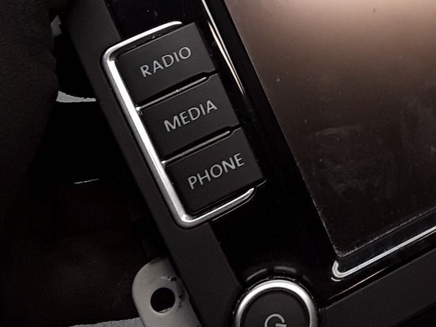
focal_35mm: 83
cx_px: 472
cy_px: -80
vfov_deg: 16.9
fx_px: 1045
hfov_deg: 22.3
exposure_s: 1/101
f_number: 1.9
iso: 40
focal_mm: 2.91
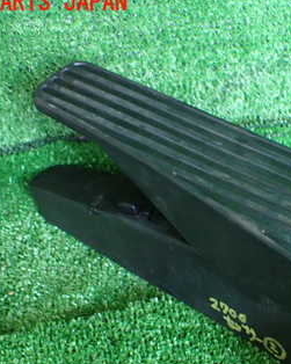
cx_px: 264
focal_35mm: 56
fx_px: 603
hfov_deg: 26.2
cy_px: 249
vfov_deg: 33.2
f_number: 2.3
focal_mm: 5.4
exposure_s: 1/80
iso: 800
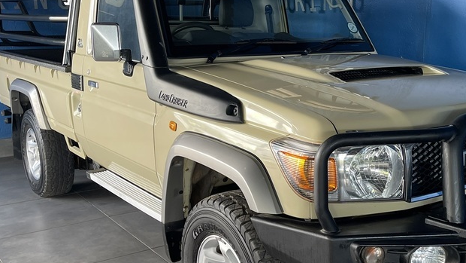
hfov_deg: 44.8
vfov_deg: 26.5
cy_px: 148
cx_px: 312
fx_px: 556
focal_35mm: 45
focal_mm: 5.1
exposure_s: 1/100
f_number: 1.6
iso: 125
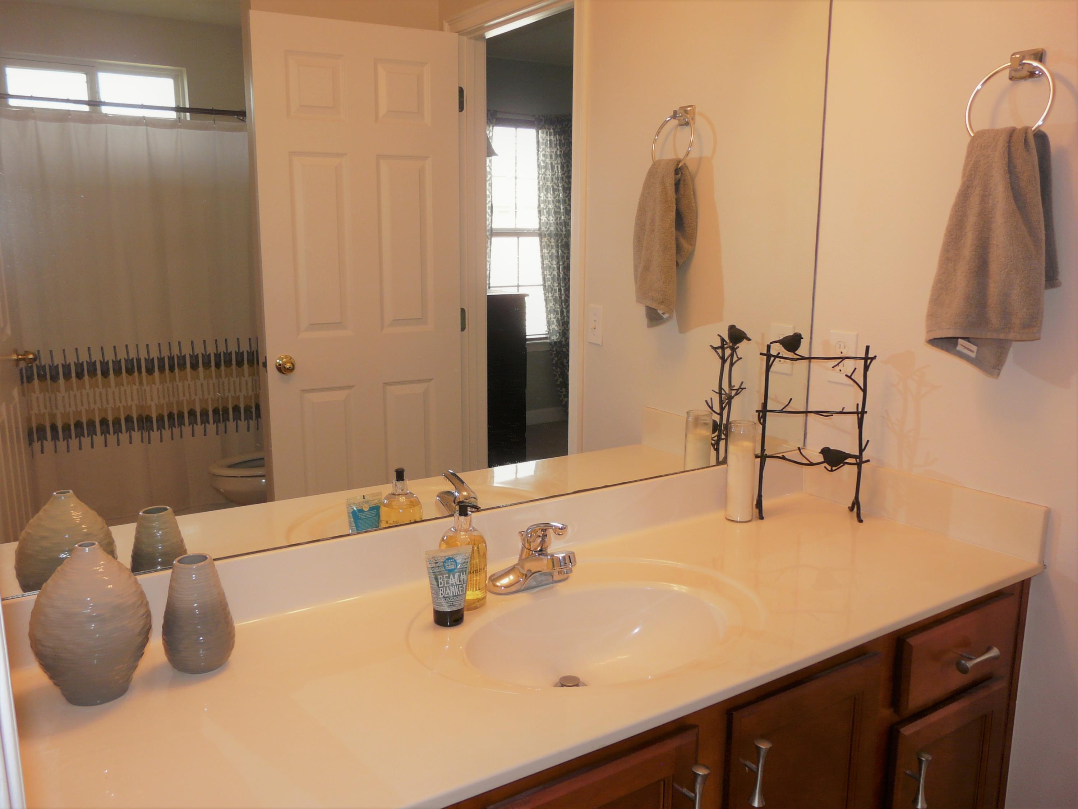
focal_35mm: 28
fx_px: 872
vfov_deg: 49.7
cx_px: 539
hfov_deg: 63.4
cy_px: 404
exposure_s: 1/30
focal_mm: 4.6
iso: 100
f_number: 2.8
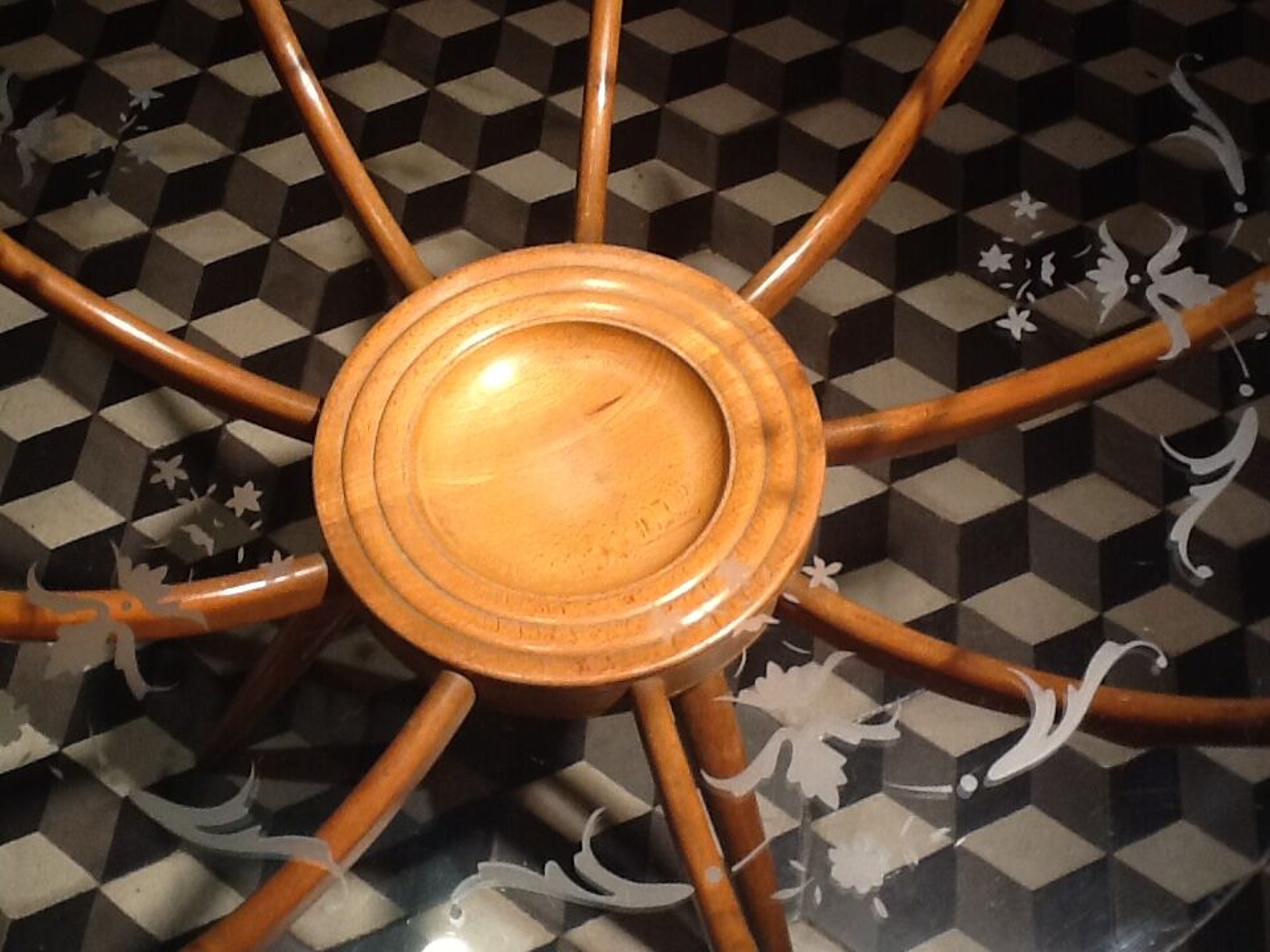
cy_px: 476
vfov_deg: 32.9
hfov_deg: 42.9
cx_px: 635
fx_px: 1614
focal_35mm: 44
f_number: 2.4
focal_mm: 2.03
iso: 64
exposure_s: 1/30
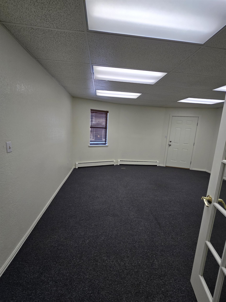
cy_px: 151
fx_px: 113
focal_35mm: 13
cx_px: 113
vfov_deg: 106.2
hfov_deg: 89.9
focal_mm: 2.2
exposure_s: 1/120
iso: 100
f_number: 2.2
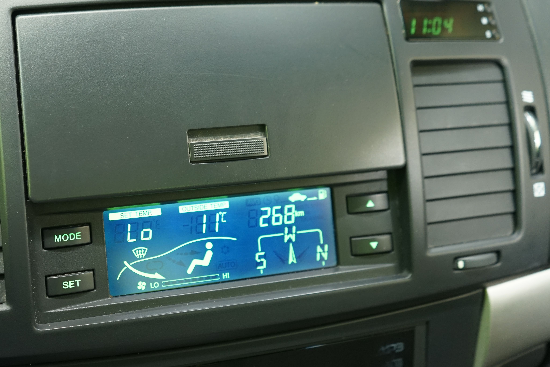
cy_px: 138
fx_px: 626
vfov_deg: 32.5
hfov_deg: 46.5
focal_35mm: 41
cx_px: 175
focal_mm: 28
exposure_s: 1/13
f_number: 3.5
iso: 1000
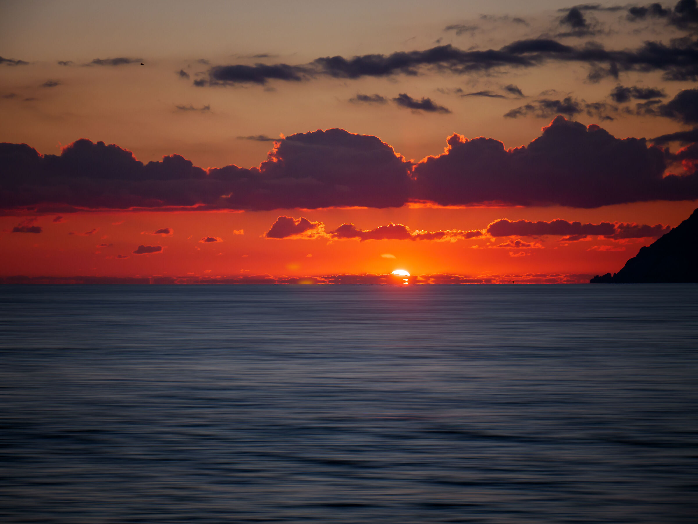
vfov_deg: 12.4
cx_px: 349
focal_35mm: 120
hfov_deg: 16.4
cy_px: 262
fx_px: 2421
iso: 200
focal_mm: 60
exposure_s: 1/640
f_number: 5.6
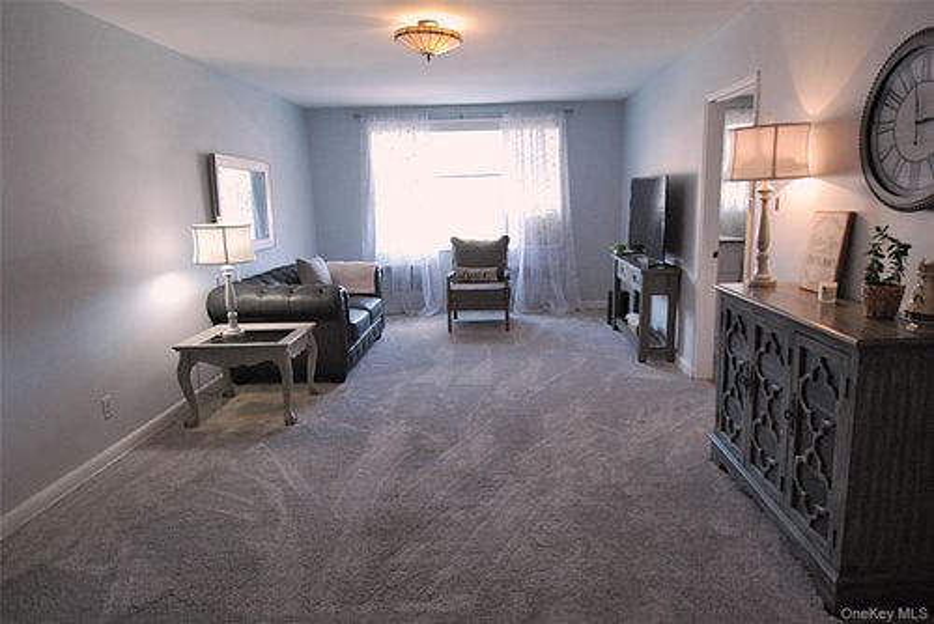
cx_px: 467
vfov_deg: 63.3
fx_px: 506
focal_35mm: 20
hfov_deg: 85.4
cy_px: 312
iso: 1600
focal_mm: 13
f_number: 6.3
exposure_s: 1/40
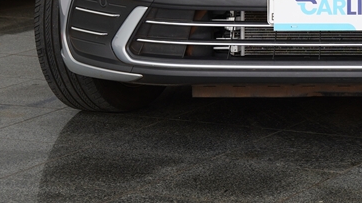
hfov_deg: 11.7
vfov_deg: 6.5
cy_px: -120
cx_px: 335
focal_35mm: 182
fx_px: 1750
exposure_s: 1/100
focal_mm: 41
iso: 100
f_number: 5
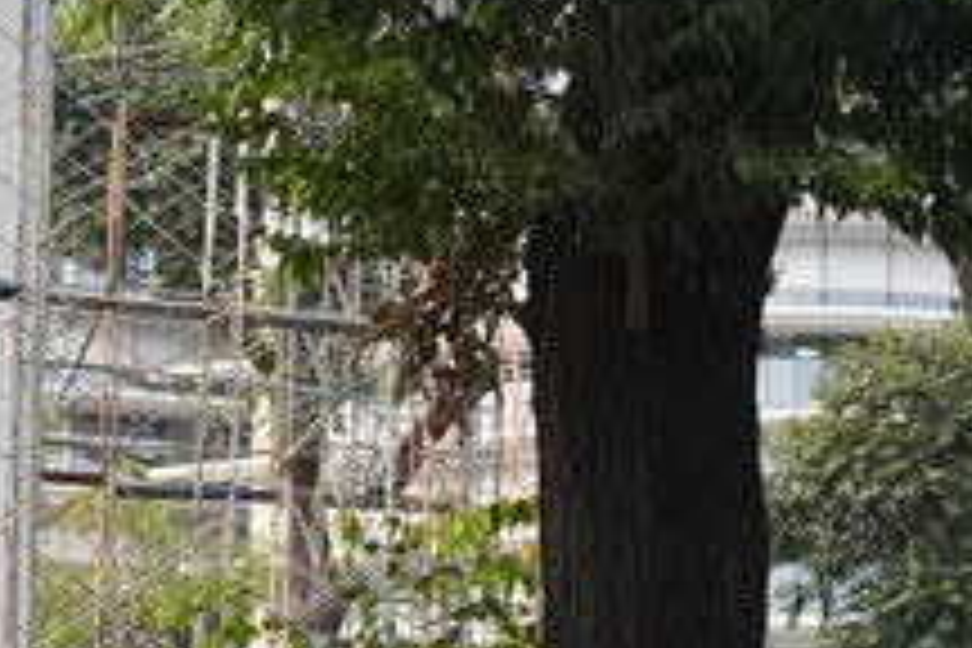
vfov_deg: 5.9
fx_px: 6291
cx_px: 414
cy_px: 796
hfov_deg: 8.8
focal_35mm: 233
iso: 4000
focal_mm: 42
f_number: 11
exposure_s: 1/500
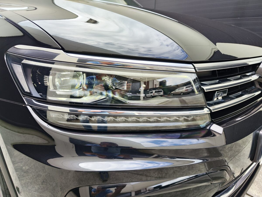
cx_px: 131
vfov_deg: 58.9
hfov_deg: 73.9
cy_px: 98
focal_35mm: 23
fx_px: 174
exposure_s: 1/234
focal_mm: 7.01
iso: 50
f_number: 1.69
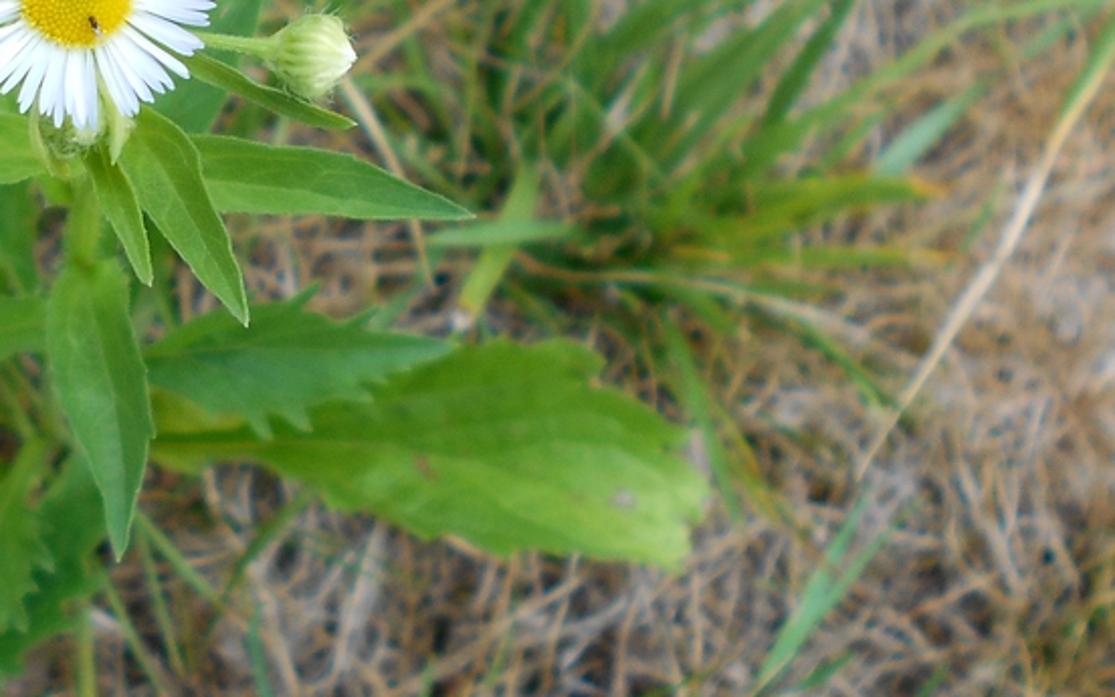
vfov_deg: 21.8
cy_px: 169
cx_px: 87
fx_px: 1793
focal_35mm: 59
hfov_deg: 32.6
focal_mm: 5.1
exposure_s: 1/160
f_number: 3.4
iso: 80
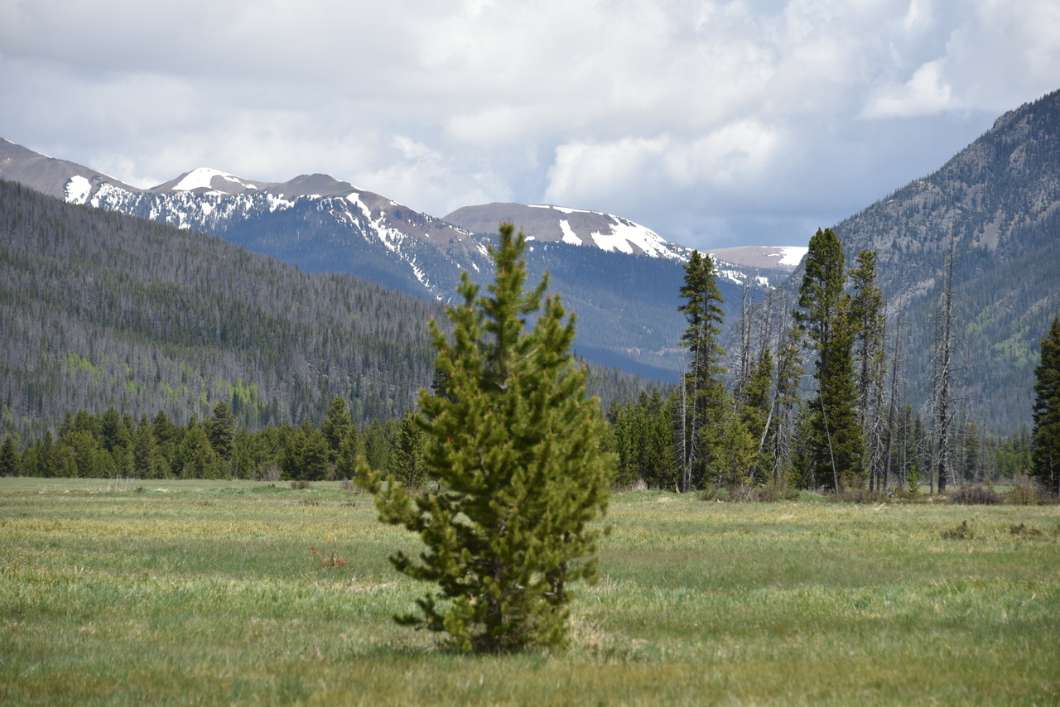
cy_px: 354
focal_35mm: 170
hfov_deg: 12.1
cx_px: 530
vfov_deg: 8.1
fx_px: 5006
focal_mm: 170
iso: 100
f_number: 7.1
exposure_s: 1/400
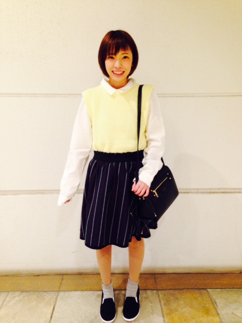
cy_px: 162
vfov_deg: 55.4
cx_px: 121
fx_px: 308
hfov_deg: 42.9
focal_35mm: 33
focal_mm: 4.12
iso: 125
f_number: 2.4
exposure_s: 1/20
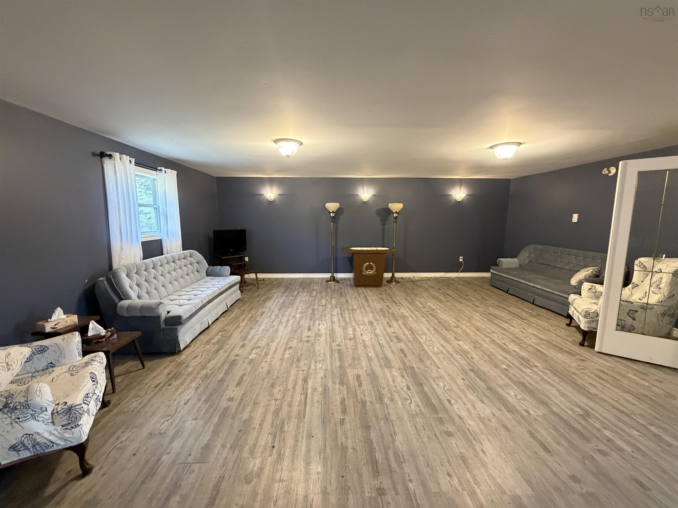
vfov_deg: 85.7
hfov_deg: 102.1
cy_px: 254
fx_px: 274
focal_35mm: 14
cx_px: 339
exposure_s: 1/60
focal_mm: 2.22
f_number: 2.2
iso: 640
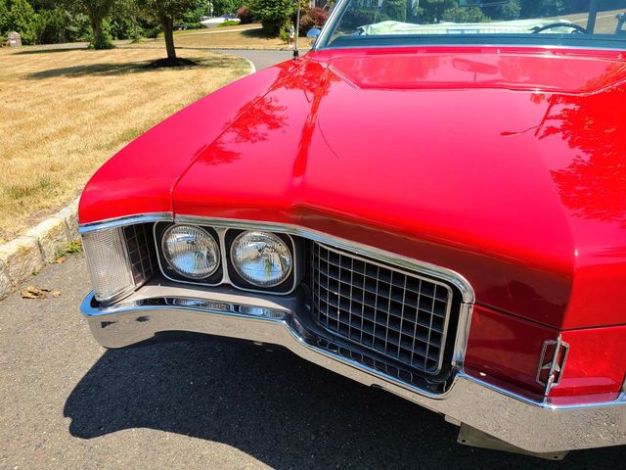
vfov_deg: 53.1
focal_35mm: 26
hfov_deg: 67.3
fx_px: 470
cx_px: 313
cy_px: 235
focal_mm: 5.4
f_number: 1.8
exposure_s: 1/1321
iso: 40
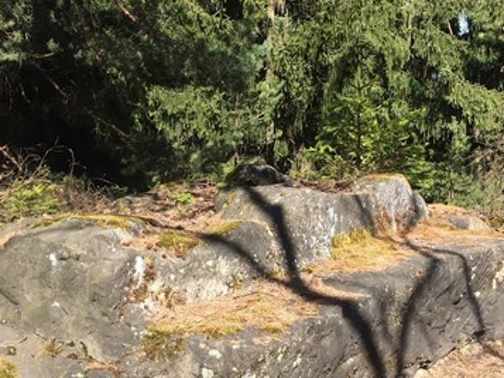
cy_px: 230
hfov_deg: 36.7
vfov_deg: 28.0
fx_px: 757
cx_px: 287
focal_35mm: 52
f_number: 2.2
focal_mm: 4.15
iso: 32
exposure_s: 1/706
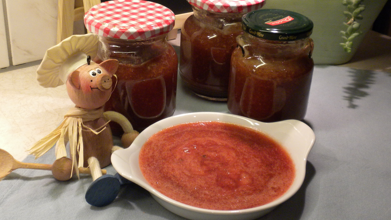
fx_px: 549
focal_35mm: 53
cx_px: 168
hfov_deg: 39.1
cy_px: 69
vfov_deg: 22.5
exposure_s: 1/54
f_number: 3.5
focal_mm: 6.6
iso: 243
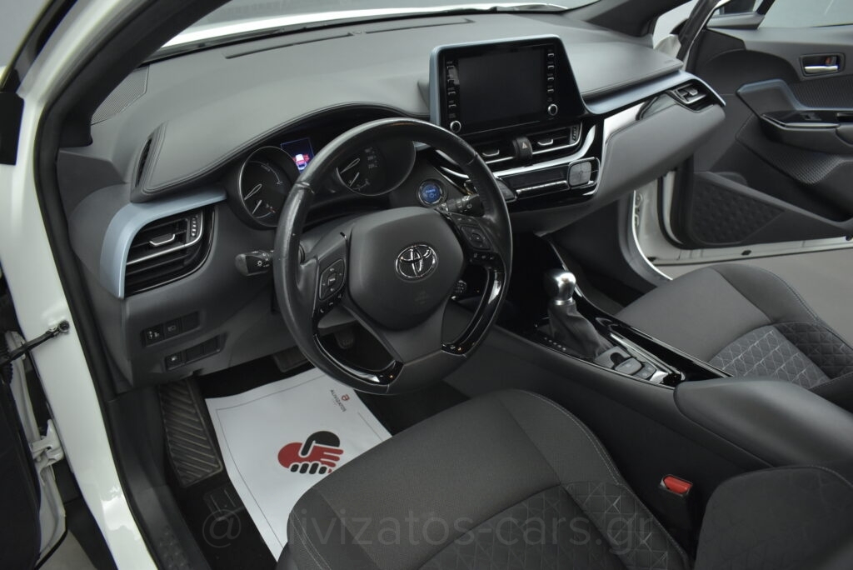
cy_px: 285
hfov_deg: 67.4
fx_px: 640
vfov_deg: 48.0
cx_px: 426
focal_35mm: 27
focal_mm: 18
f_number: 3.5
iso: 1600
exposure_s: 1/80
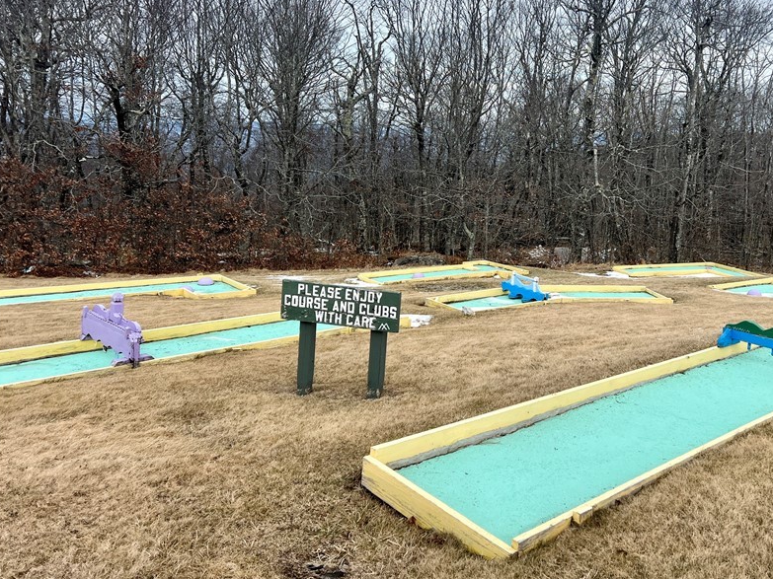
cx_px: 499
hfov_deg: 53.2
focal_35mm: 34
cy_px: 232
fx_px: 759
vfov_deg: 41.6
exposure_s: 1/2404
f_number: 1.5
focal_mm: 5.7
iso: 50
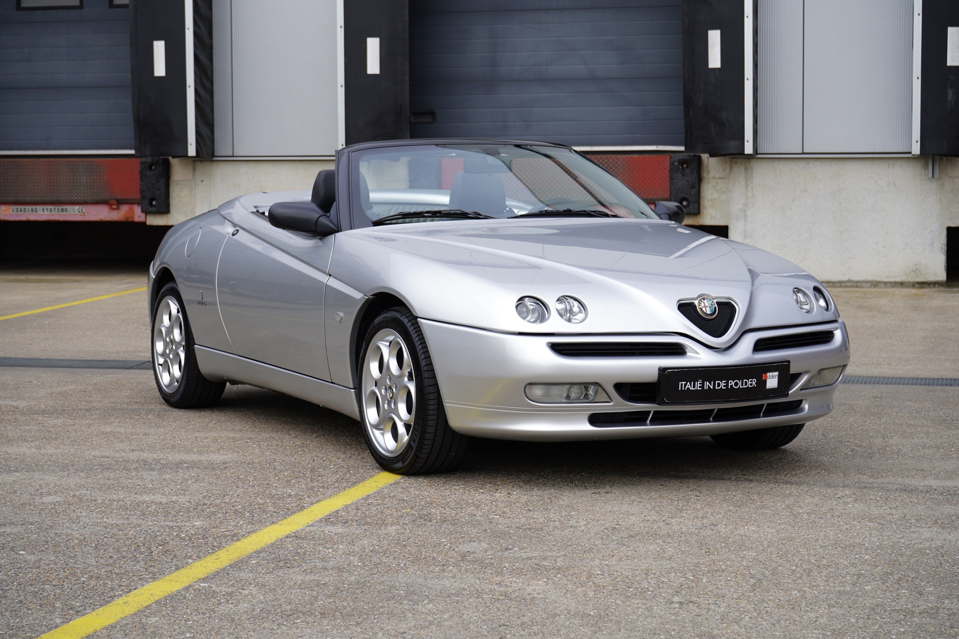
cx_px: 480
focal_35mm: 70
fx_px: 1865
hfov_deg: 28.8
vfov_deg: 19.5
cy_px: 320
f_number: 9
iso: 100
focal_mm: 70
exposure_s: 1/125
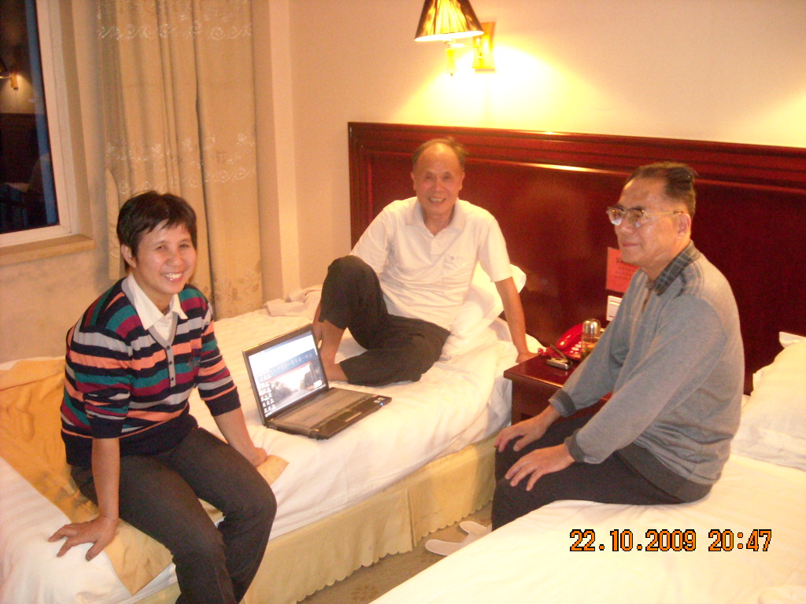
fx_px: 815
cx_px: 403
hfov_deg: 52.6
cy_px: 302
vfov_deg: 40.7
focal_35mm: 35
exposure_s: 1/8
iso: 800
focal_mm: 5.7
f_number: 2.8
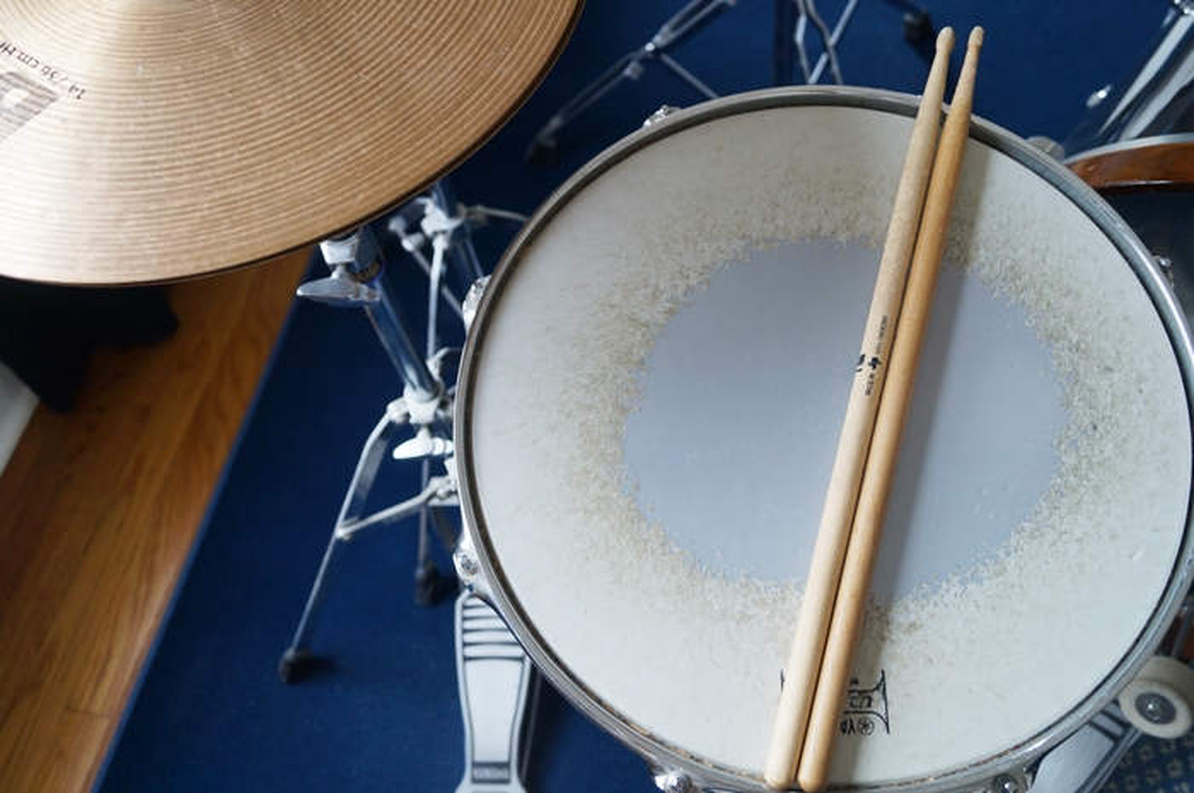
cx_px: 597
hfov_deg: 57.3
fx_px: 1093
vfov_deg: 39.9
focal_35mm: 33
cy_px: 396
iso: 250
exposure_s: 1/60
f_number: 4
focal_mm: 22
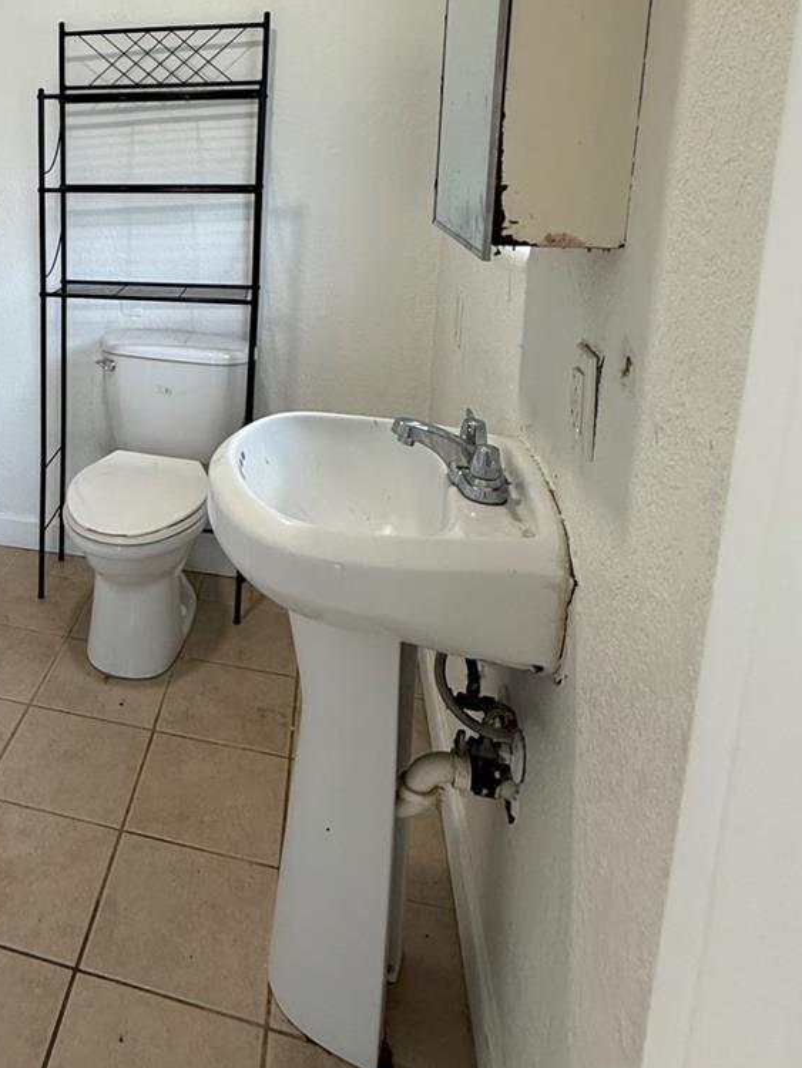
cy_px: 303
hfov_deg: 44.4
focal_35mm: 28
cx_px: 53
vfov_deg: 60.8
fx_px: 864
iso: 160
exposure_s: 1/120
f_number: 2.2
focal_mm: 2.22
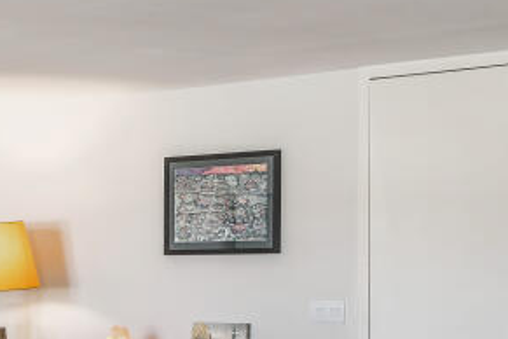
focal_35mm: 123
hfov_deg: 15.2
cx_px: -285
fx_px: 1736
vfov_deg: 11.1
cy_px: 321
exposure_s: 1/13
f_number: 9
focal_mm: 35
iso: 640
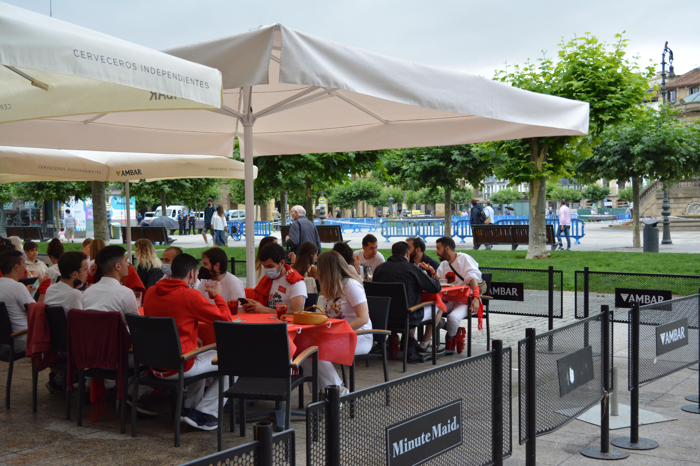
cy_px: 233
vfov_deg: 29.9
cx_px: 350
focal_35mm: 45
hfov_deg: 43.6
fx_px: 875
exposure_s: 1/500
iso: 1000
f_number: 5.6
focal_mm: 30
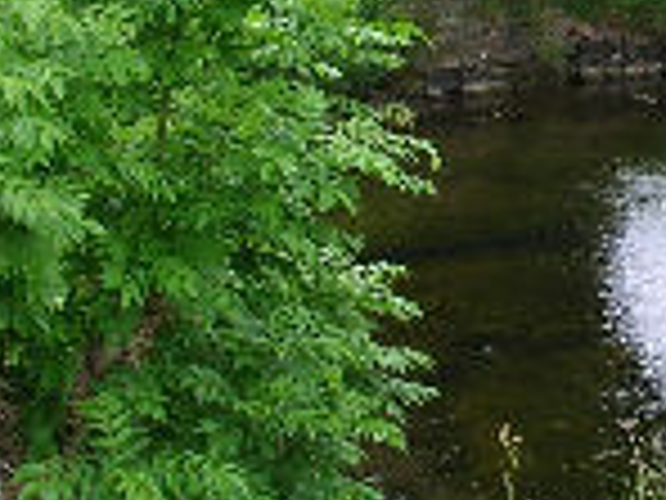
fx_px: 2270
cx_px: 716
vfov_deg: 12.5
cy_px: 137
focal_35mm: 118
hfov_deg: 16.2
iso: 50
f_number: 3
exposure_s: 1/93.6
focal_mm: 5.8
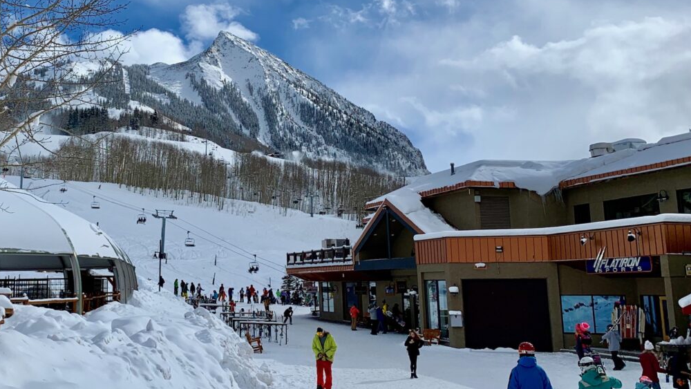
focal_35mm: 29
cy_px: 257
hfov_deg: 66.0
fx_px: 531
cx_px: 339
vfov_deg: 39.8
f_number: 1.8
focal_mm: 4.25
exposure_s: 1/6061
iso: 25
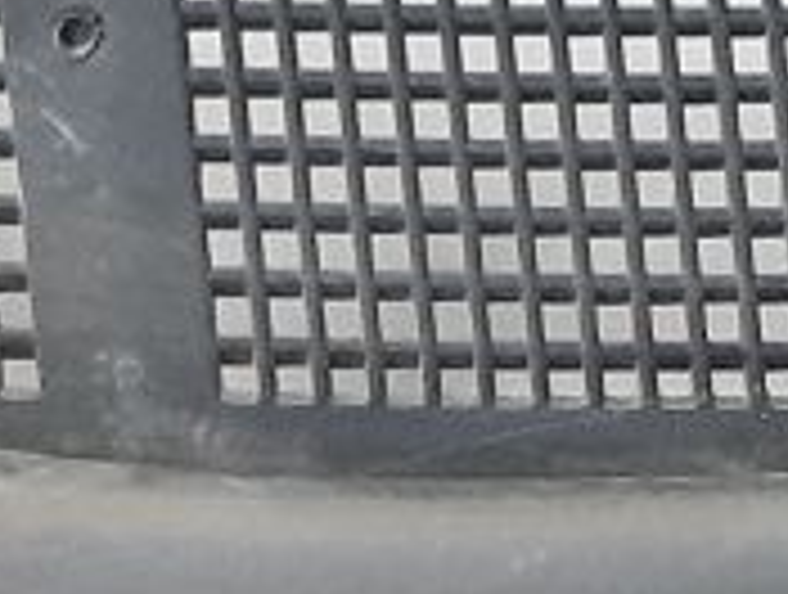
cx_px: 1085
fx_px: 3901
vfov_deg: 8.1
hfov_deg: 11.2
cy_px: -783
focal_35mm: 171
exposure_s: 1/50
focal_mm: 4.6
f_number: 2
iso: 160
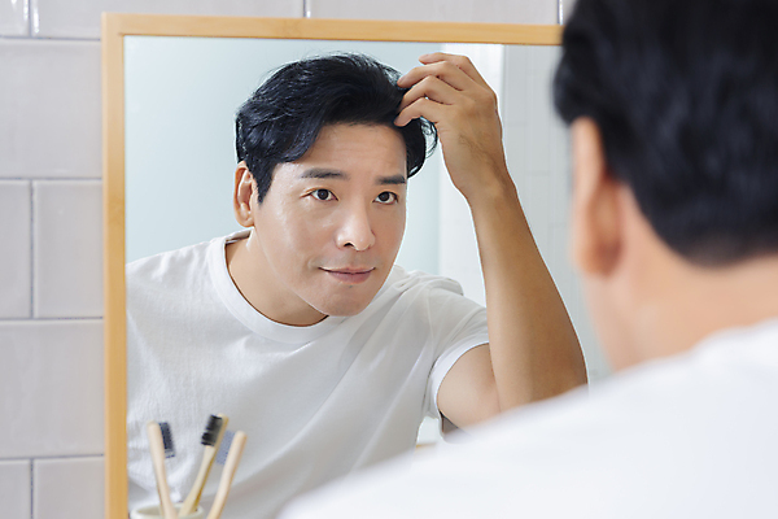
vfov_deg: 19.5
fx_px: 1513
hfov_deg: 28.8
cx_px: 389
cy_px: 260
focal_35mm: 70
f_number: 5.6
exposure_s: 1/125
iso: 100
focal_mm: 70
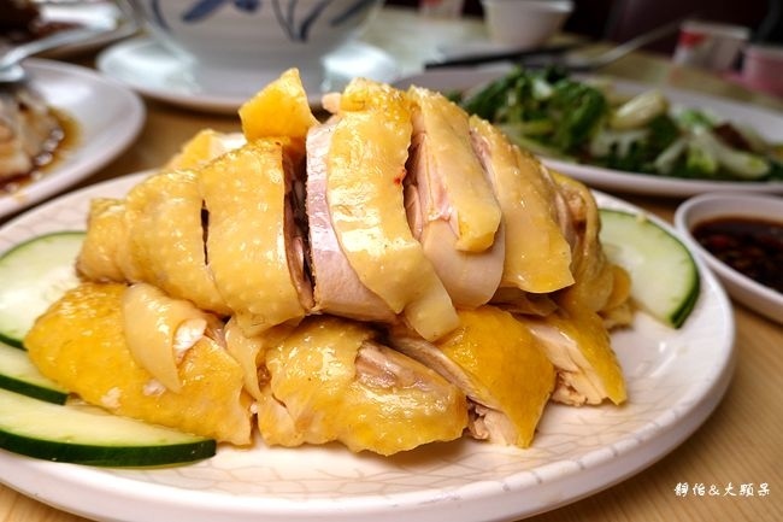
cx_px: 392
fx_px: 522
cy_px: 261
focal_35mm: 24
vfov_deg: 53.1
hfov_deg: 73.8
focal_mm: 9
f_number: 3.5
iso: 125
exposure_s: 1/200
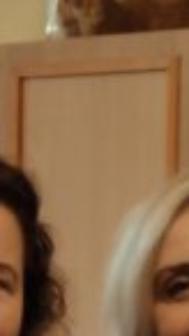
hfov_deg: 6.5
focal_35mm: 186
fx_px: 1659
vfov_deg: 11.4
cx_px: 74
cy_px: 398
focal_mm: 4.75
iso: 214
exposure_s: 1/100
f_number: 1.75
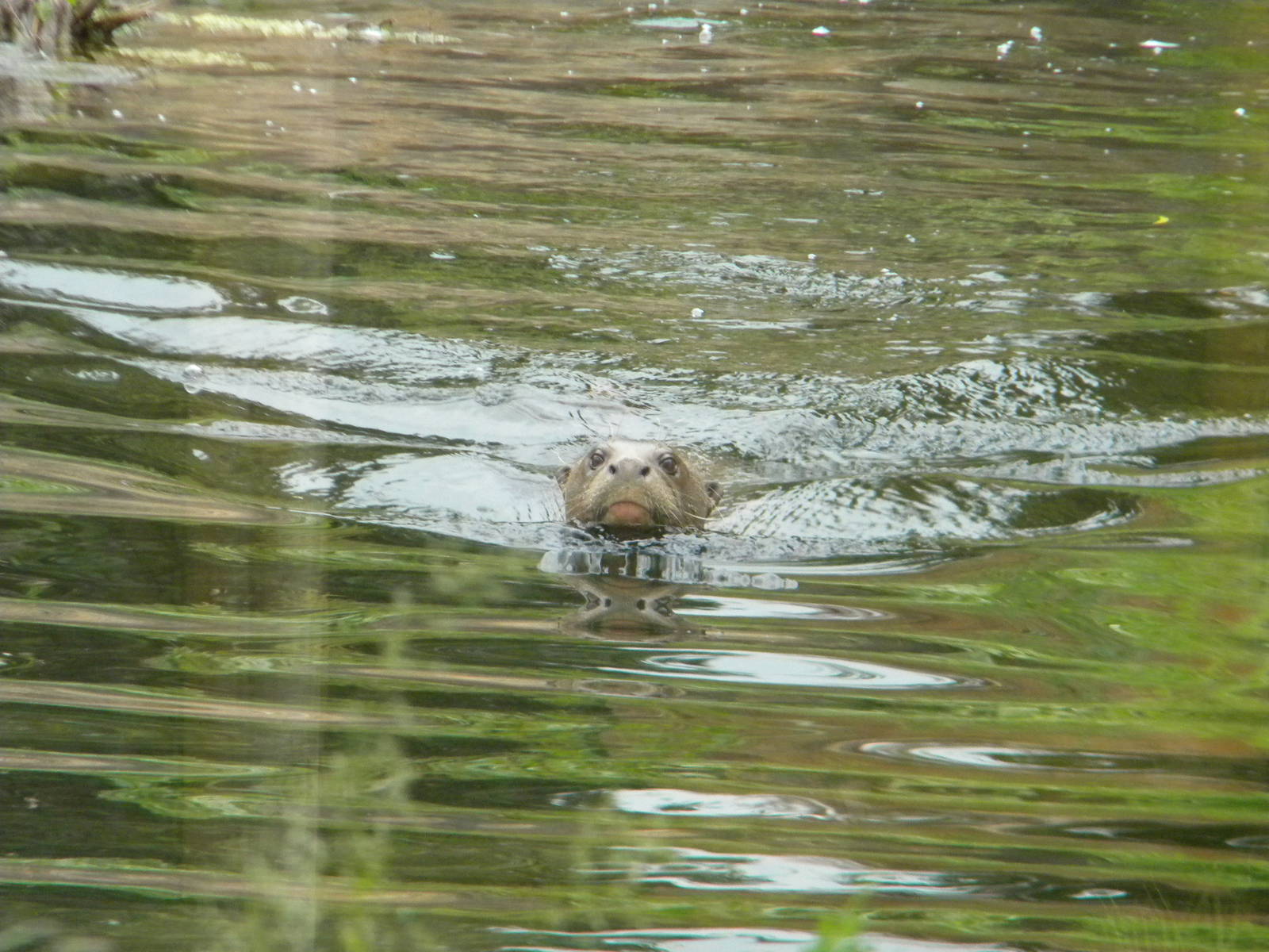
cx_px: 634
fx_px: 15177
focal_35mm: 414
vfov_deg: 3.6
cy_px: 476
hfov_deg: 4.8
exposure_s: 1/282
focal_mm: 75
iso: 536
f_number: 5.4
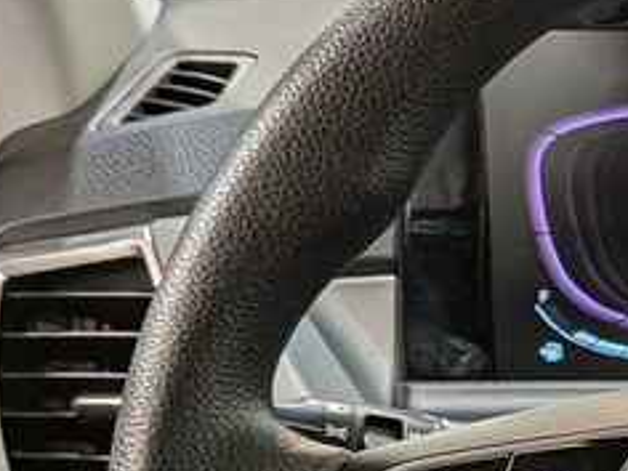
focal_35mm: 104
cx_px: 939
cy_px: 620
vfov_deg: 13.7
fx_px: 1887
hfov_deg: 17.1
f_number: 1.7
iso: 37
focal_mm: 4.53
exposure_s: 1/30
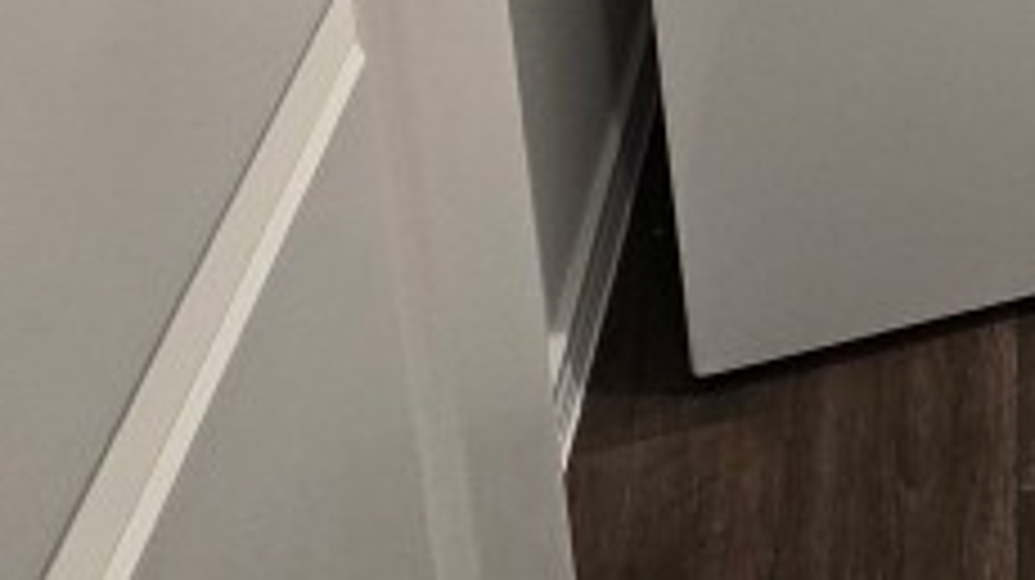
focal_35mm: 63
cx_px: 1588
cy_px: -1034
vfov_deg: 12.2
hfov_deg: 24.8
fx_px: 1728
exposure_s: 1/60
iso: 160
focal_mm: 2.2
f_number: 2.2
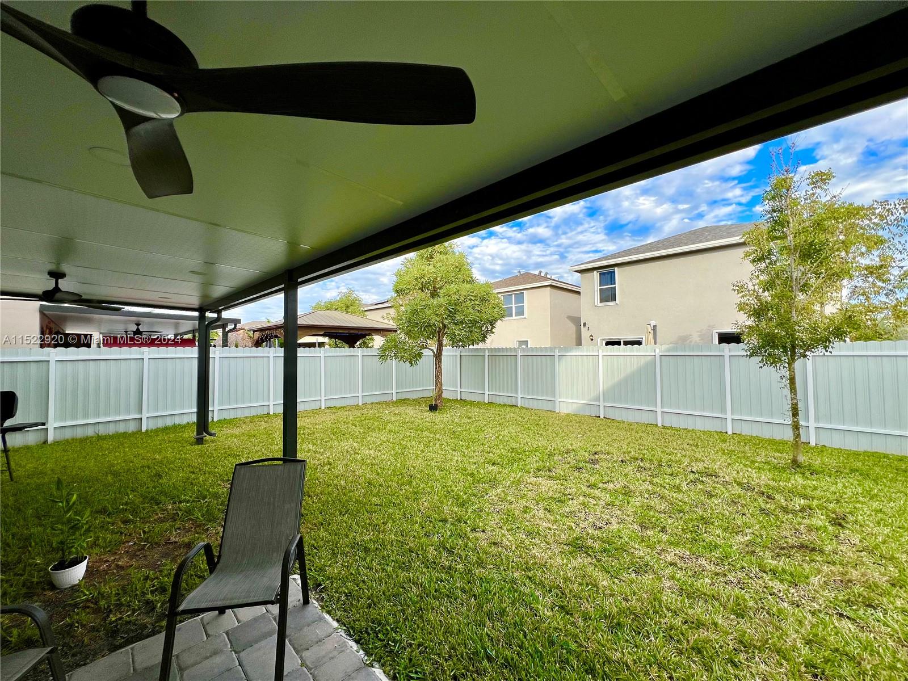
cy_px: 340
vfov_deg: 89.9
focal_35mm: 13
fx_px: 341
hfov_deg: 106.2
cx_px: 454
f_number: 1.8
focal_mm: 1.57
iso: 32
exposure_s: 1/713
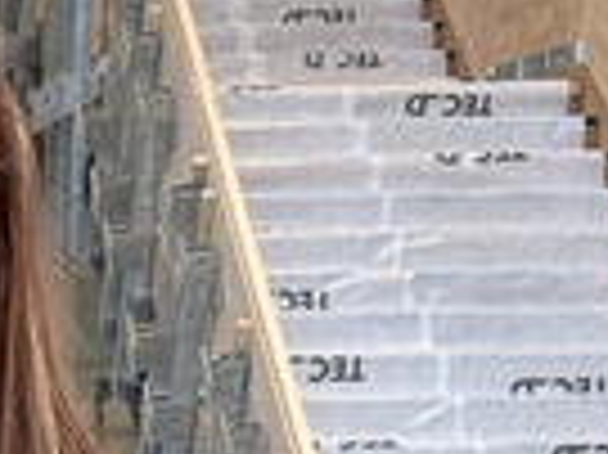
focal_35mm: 199
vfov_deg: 7.3
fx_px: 3492
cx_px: -594
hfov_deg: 9.3
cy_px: 688
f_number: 1.78
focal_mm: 6.76
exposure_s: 1/74
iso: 80
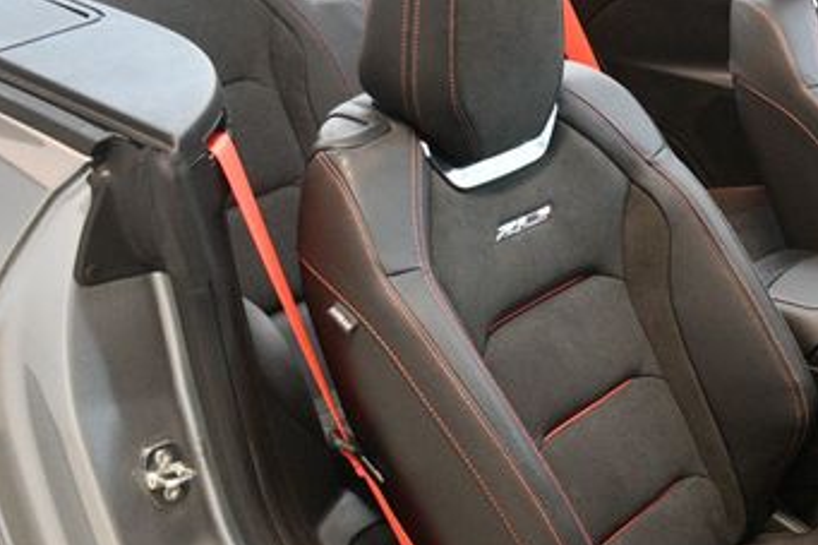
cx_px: 746
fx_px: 1408
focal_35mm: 62
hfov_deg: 30.8
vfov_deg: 21.8
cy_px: 353
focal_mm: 22
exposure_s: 1/100
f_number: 3.5
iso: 3200
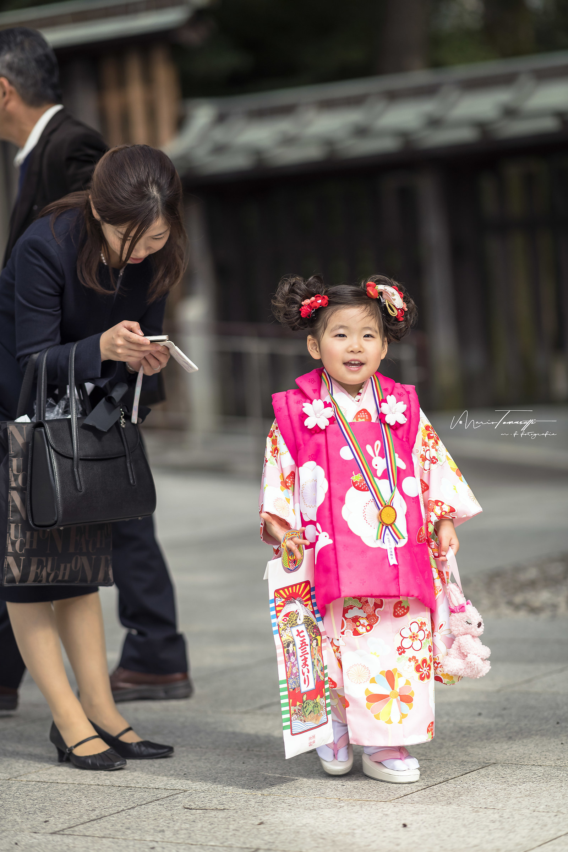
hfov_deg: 13.0
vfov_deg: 19.5
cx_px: 284
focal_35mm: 105
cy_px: 426
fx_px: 2485
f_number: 2
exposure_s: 1/8000
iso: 400
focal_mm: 105
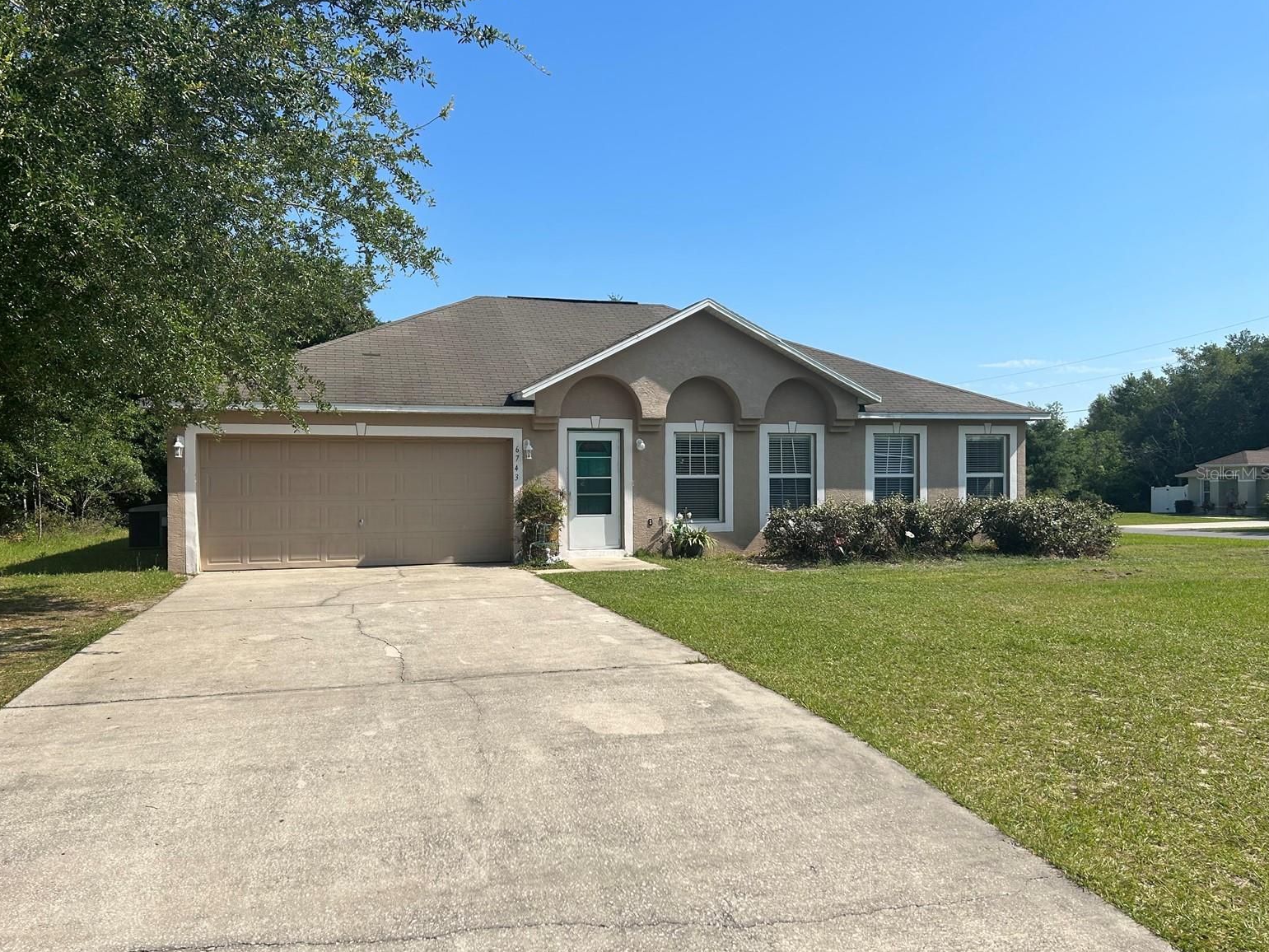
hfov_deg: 65.3
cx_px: 615
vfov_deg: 51.4
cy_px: 473
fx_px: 990
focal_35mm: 27
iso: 50
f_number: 1.5
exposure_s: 1/5587
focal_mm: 5.7
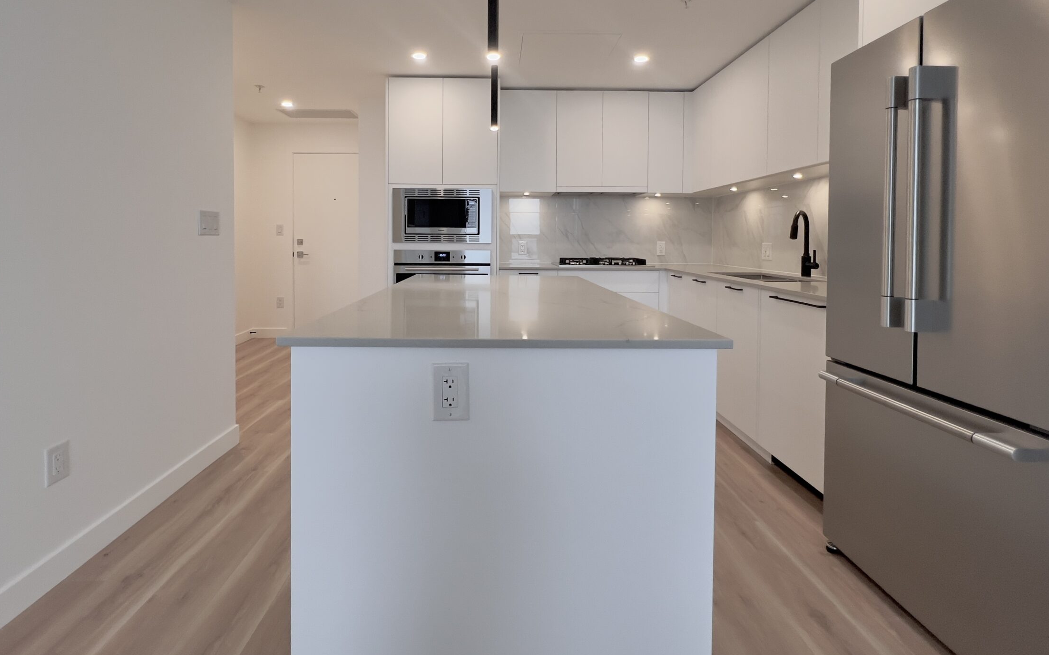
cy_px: 250
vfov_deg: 70.2
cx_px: 505
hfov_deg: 97.8
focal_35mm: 16
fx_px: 457
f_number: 1.8
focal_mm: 1.57
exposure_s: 1/120
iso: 100
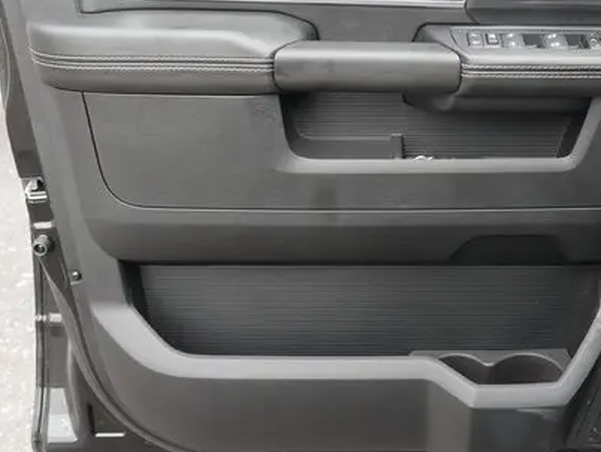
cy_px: 138
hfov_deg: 36.9
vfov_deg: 28.3
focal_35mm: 51
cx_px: 420
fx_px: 886
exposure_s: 1/60
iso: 640
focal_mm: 16
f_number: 5
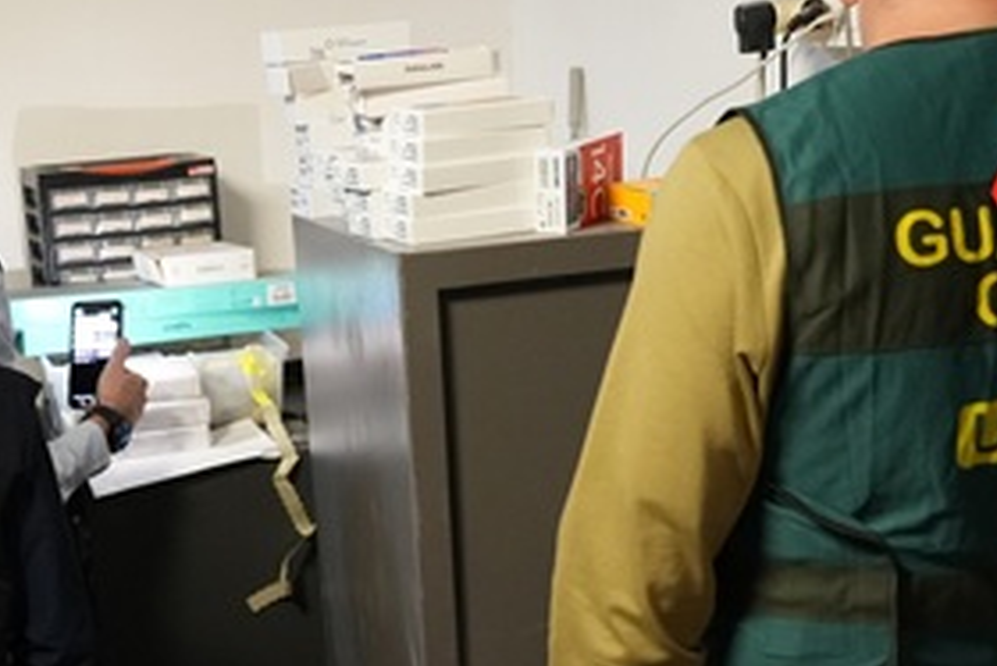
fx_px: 1718
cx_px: 429
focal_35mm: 62
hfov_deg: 32.3
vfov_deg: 21.6
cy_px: 541
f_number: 4
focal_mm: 36
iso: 10000
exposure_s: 1/160
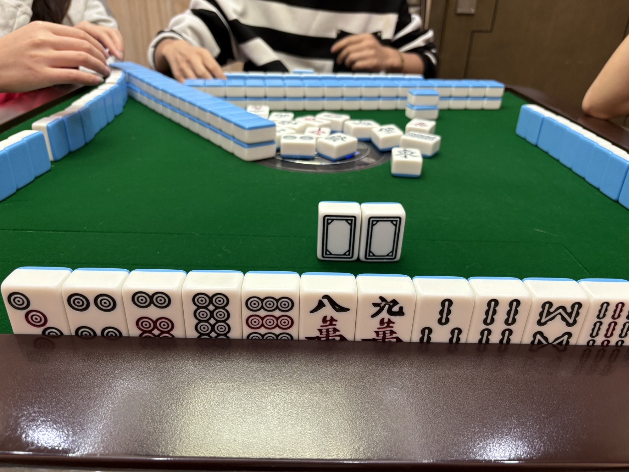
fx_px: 472
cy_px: 236
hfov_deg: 67.3
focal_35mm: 26
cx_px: 314
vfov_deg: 53.1
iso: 100
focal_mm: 5.96
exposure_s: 1/50
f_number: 1.6
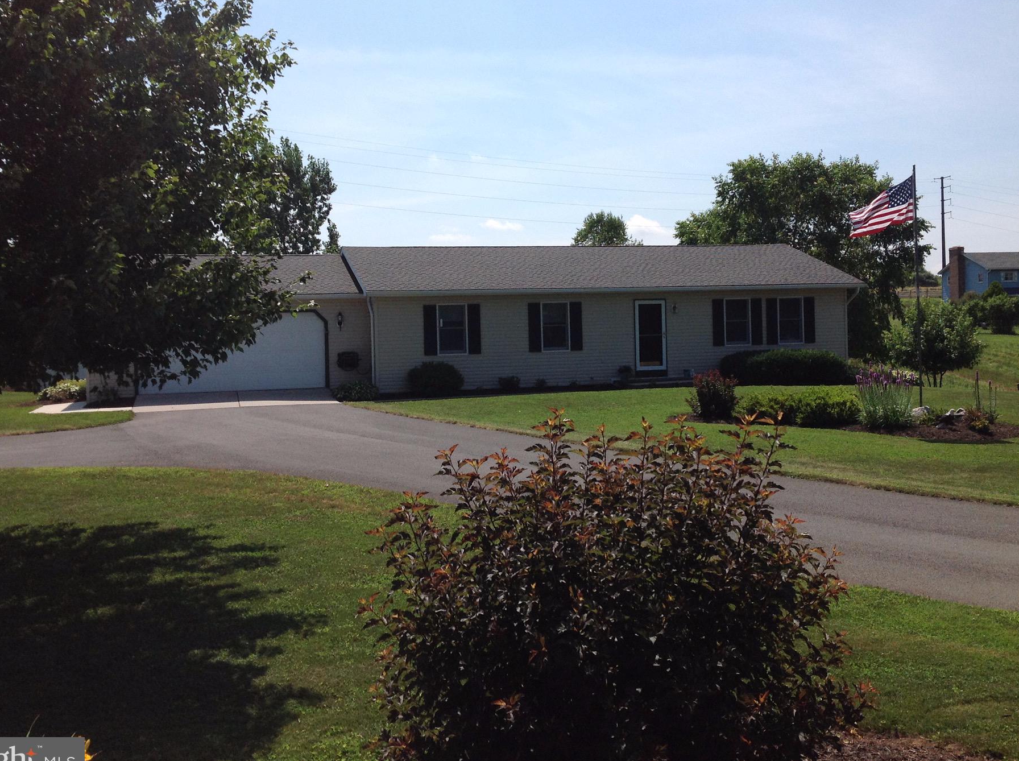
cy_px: 348
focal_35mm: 40
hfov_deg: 46.9
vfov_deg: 35.8
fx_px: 1176
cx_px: 526
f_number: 2.4
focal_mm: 4.28
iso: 50
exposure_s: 1/3030
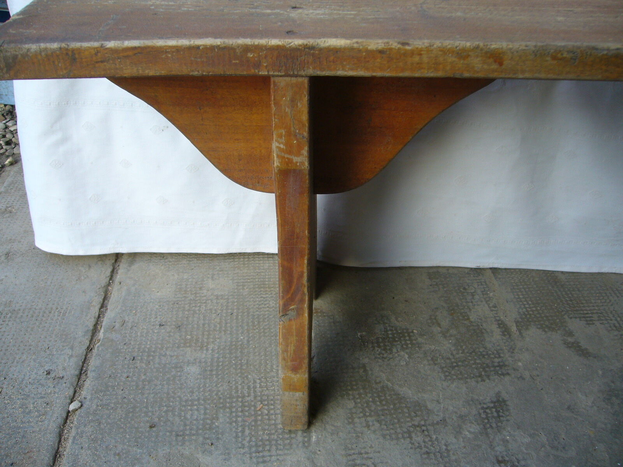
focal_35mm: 35
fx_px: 630
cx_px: 312
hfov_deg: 52.6
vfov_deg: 40.7
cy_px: 234
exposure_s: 1/60
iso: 80
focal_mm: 5.8
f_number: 2.8
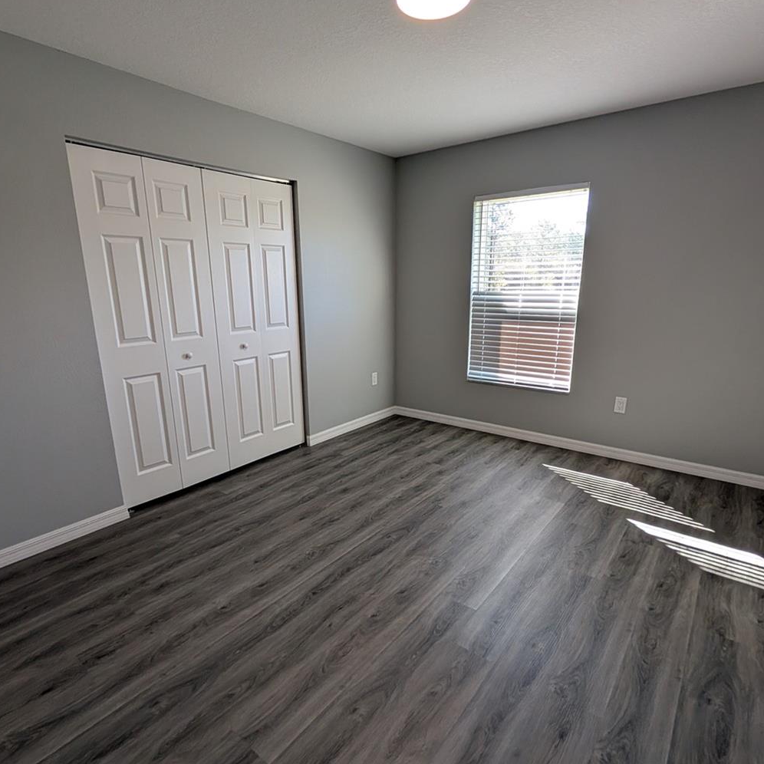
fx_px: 424
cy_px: 403
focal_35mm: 17
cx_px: 370
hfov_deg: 83.9
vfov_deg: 83.9
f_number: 1.7
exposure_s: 1/147
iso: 65
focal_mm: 2.02
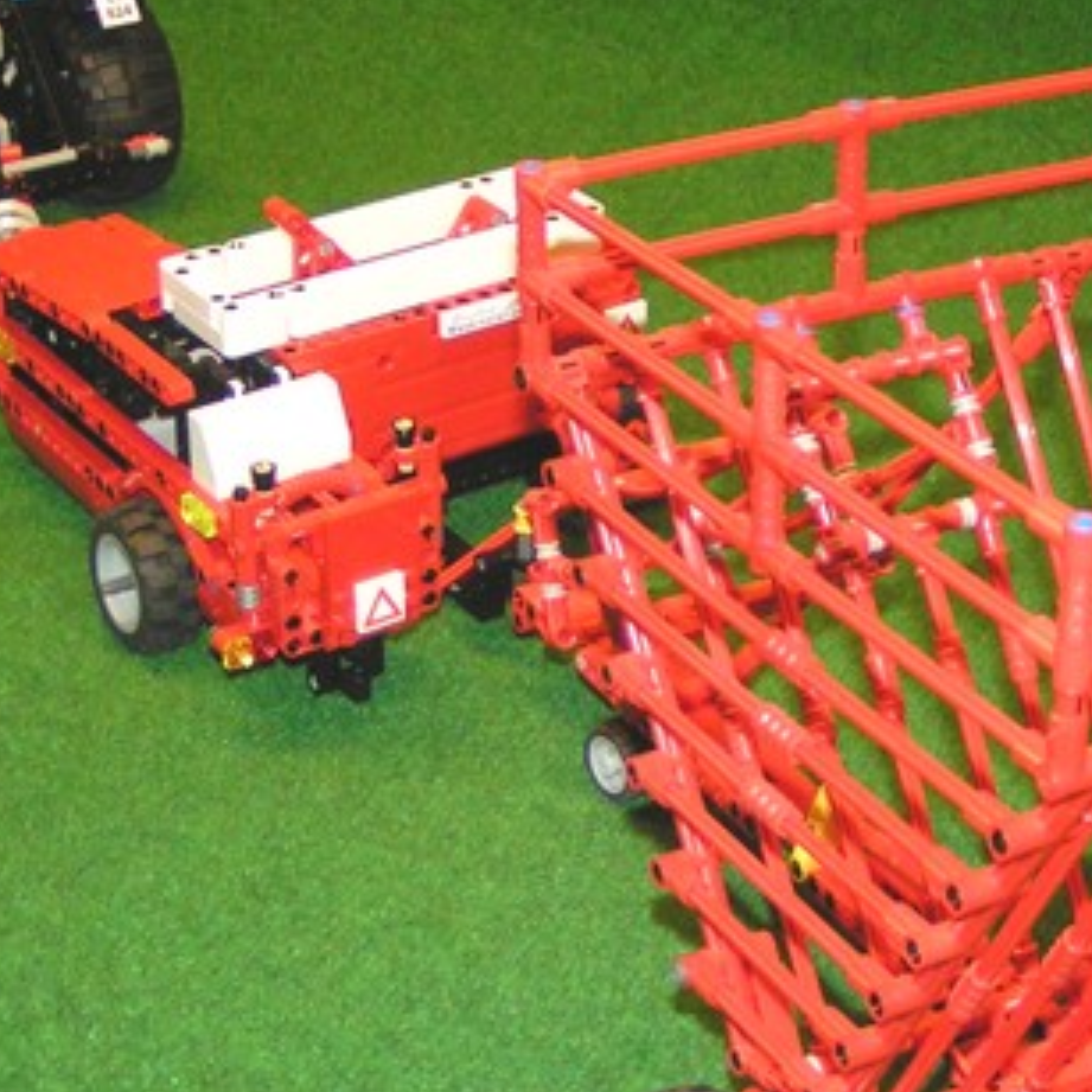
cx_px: 683
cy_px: 498
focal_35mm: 70
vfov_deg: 24.6
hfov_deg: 24.6
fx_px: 2498
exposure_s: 1/40
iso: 200
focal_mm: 5.8
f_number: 2.8
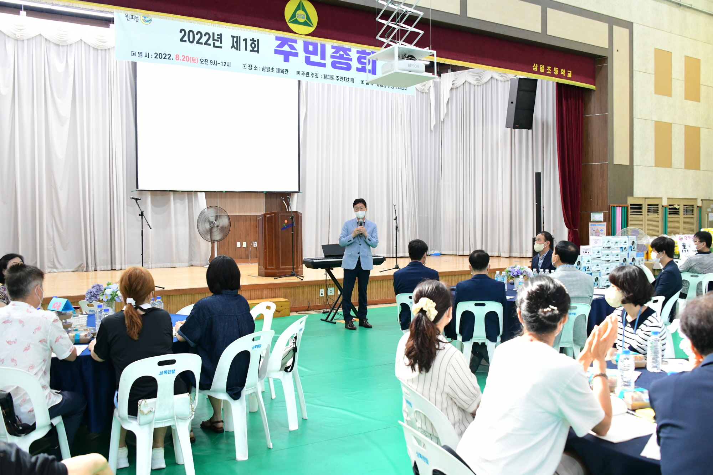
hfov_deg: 58.7
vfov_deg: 41.1
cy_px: 238
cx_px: 356
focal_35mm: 32
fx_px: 634
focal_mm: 32
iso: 4000
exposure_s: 1/200
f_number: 5.6
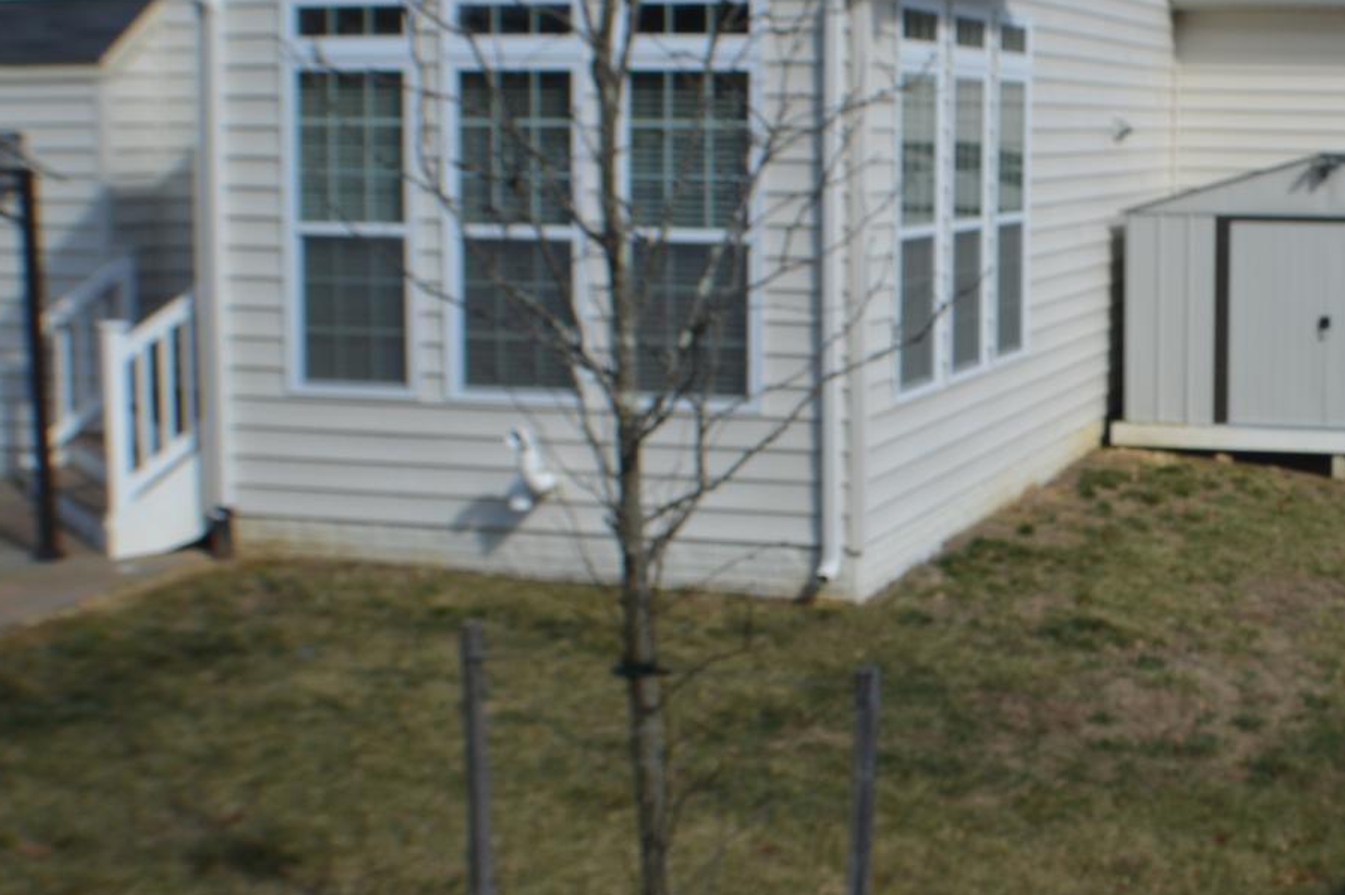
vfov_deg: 16.6
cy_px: 363
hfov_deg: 24.1
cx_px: 1224
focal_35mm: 82
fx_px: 3061
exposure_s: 1/250
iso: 100
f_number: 8
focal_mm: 24
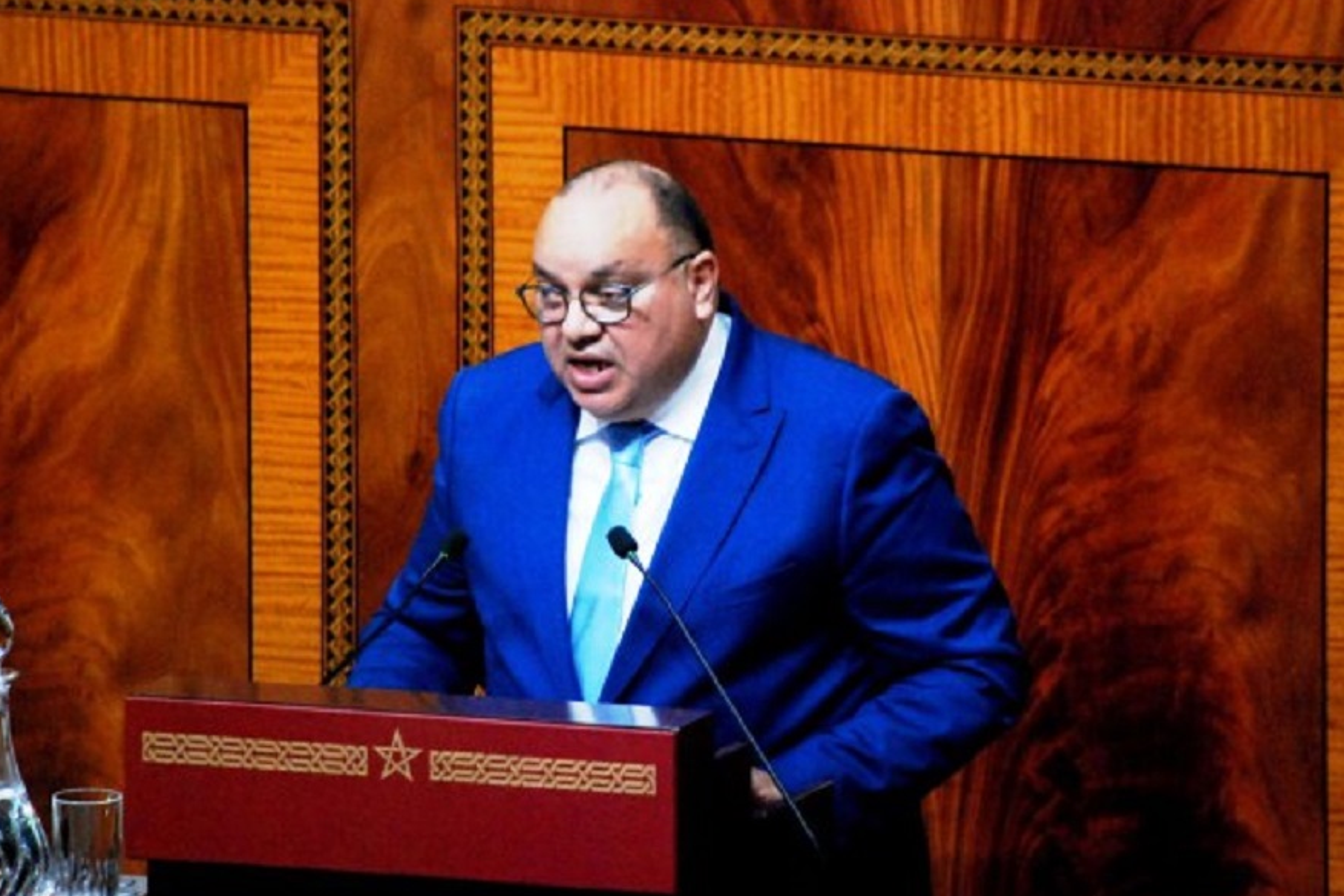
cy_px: 414
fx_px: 18220
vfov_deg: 2.8
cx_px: 664
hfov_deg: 4.2
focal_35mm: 488
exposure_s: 1/80
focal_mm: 300
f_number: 5.6
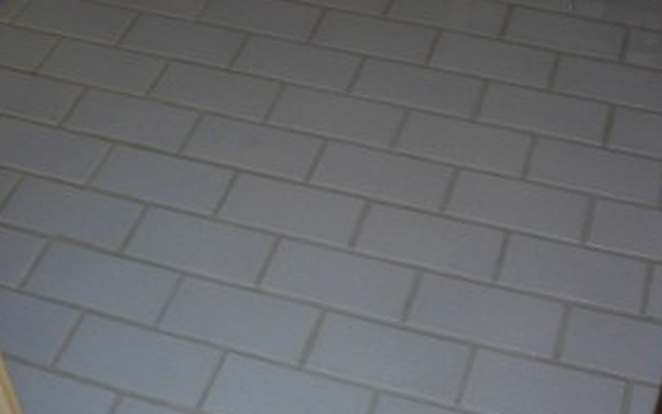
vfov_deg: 19.9
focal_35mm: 65
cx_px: 348
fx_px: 1173
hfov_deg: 31.5
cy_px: 105
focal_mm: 7.8
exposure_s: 1/64
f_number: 2.8
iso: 79
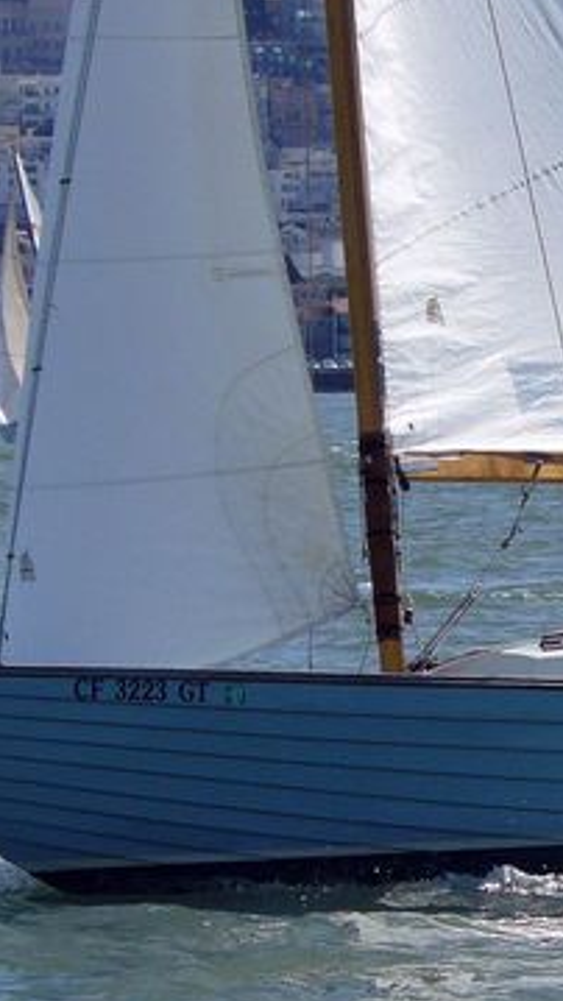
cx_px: 661
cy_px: 627
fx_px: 17273
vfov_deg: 3.3
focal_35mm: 651
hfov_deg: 1.9
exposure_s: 1/800
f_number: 5
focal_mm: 44.7
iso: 100
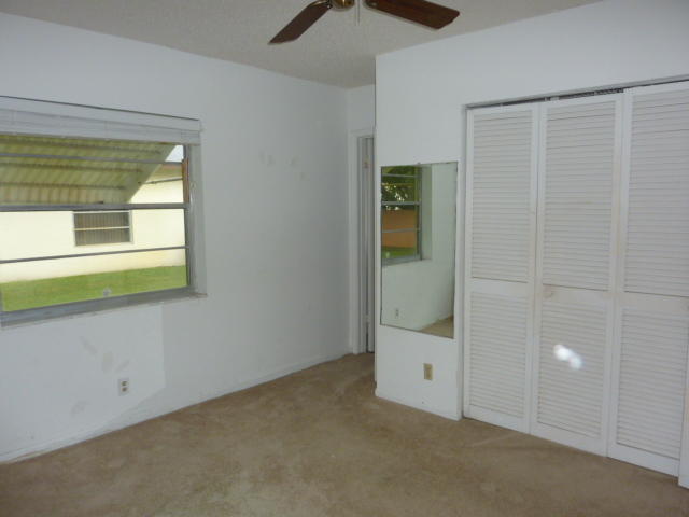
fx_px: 498
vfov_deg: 54.9
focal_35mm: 25
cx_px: 344
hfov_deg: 69.4
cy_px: 258
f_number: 3.3
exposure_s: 1/30
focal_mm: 4.1
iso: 200
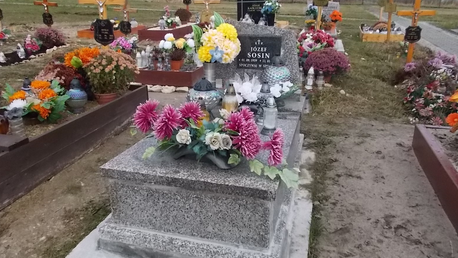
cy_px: 122
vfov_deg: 40.2
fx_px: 352
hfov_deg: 66.1
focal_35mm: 29
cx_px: 226
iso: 400
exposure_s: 1/200
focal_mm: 4.6
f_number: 8
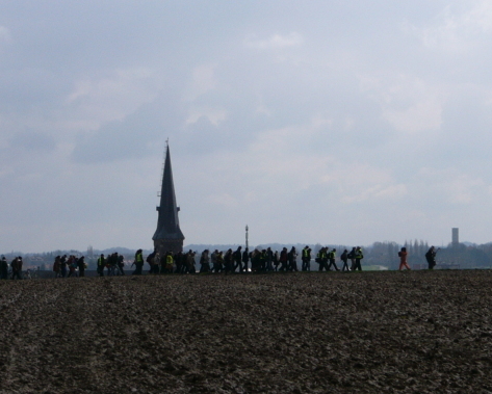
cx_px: 258
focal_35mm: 128
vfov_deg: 12.1
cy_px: 215
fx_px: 1865
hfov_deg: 15.0
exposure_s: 1/800
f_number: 6.5
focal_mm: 12.8
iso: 50
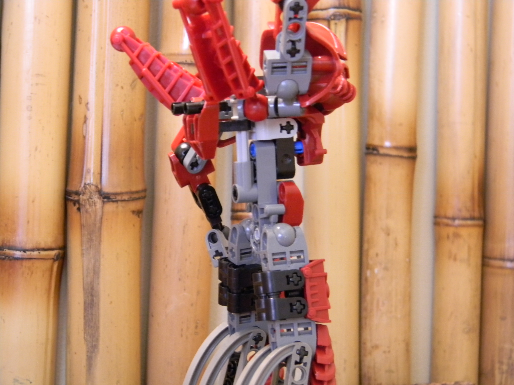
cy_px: 192
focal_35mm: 83
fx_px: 1232
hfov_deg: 23.6
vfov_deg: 17.8
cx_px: 257
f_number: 4.5
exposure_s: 1/1.3
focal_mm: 15.1
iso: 400
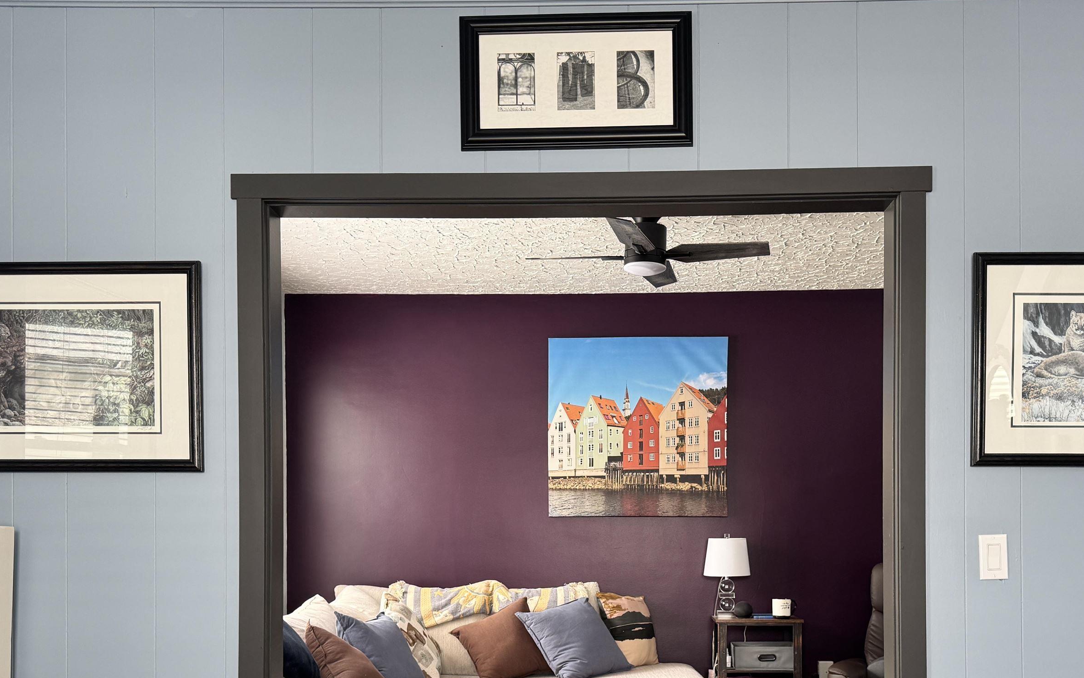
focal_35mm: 33
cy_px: 525
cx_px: 591
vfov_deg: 37.2
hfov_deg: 58.0
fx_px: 975
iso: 200
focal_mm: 6.76
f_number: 1.78
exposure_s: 1/121
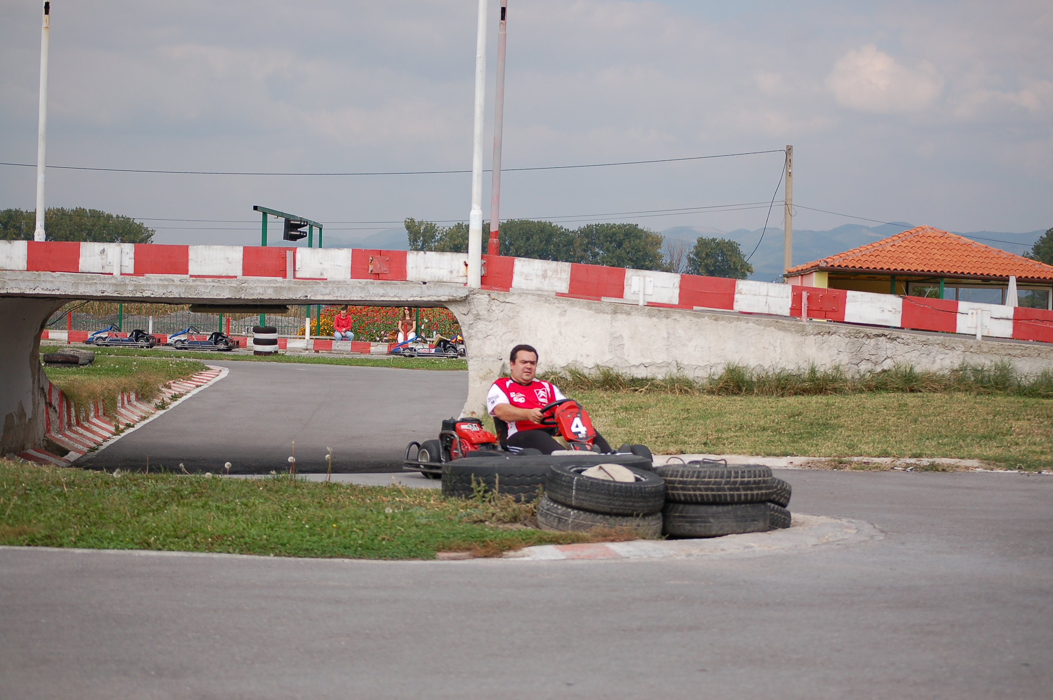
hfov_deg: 24.6
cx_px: 526
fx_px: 2411
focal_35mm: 82
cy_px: 350
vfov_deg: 16.5
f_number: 4
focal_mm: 55
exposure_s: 1/1000
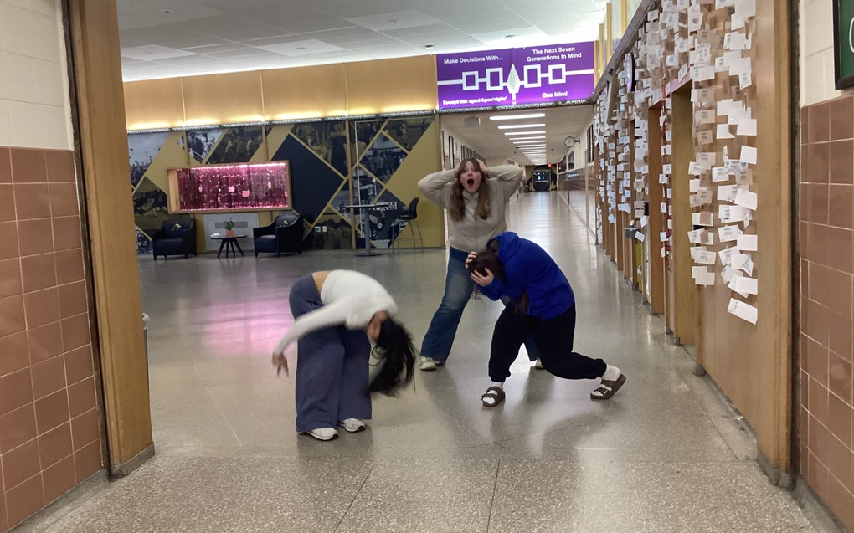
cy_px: 256
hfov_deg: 58.2
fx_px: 768
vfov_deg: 38.3
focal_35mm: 33
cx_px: 426
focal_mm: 3.3
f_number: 2.4
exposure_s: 1/60
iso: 320
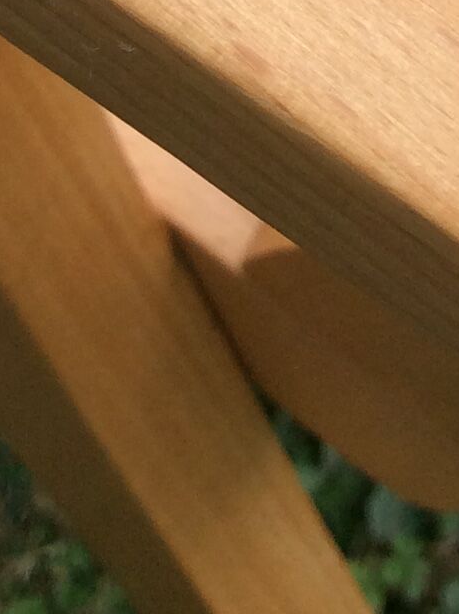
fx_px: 2392
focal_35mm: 135
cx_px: 422
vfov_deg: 12.7
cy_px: -634
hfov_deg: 10.9
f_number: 2.4
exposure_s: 1/665
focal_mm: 3.3
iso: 32
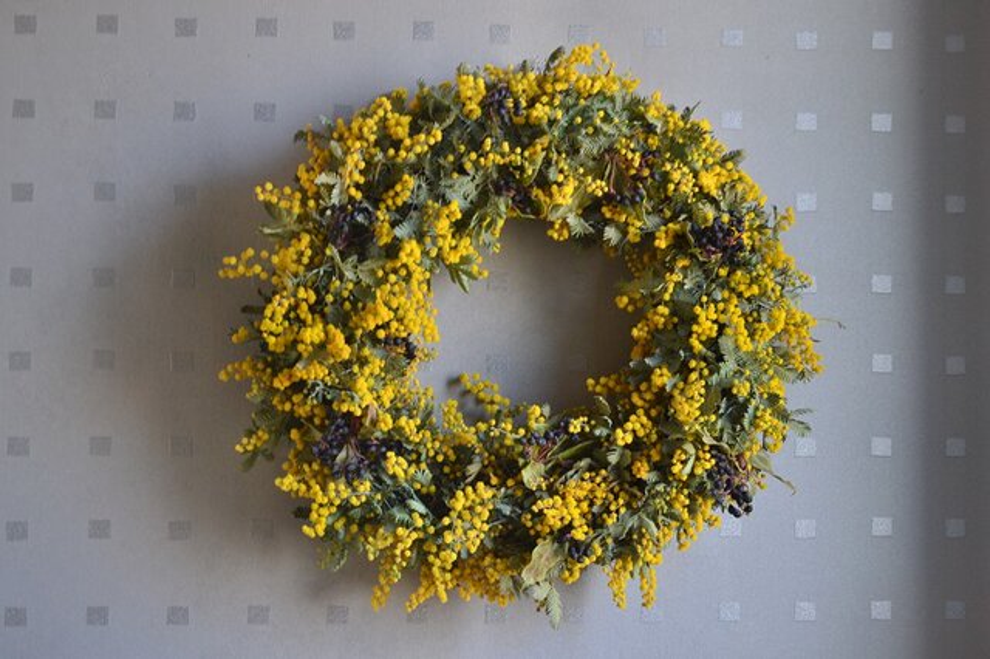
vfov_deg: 25.0
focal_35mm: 54
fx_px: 1484
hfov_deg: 36.9
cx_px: 495
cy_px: 330
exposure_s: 1/15
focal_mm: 36
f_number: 5
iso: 560
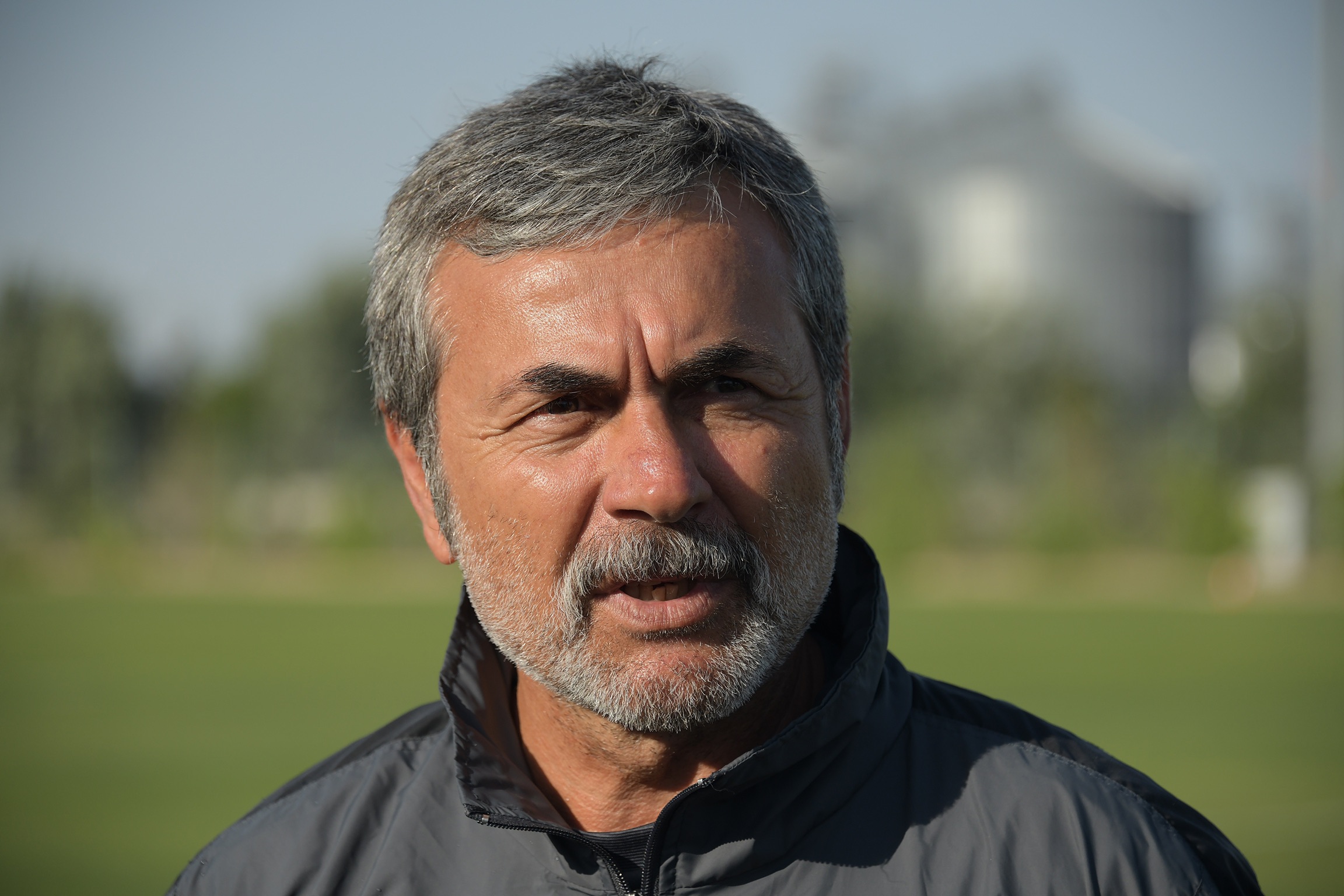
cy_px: 448
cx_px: 672
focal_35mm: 170
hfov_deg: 12.1
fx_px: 6346
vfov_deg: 8.1
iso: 500
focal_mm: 170
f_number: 5.6
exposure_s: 1/2500
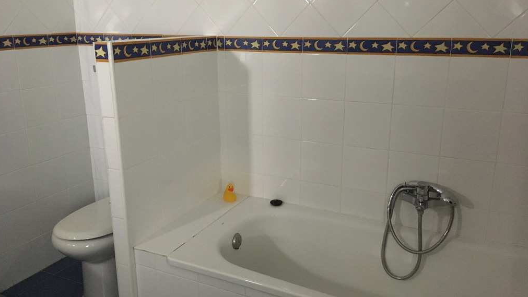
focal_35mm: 32
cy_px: 138
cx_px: 262
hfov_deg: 61.0
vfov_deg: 36.7
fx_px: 448
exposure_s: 1/17
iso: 400
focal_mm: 4.15
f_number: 2.2
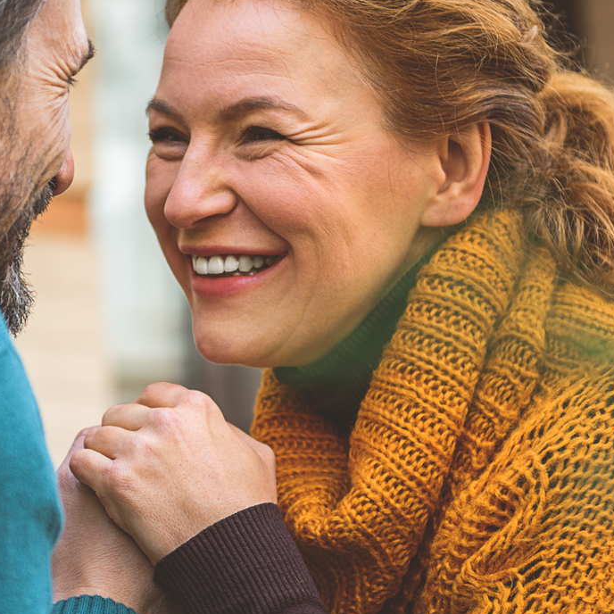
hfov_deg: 10.1
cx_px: 174
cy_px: 365
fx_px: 3472
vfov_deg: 10.1
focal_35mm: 173
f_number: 2.8
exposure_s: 1/250
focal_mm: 70
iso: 200
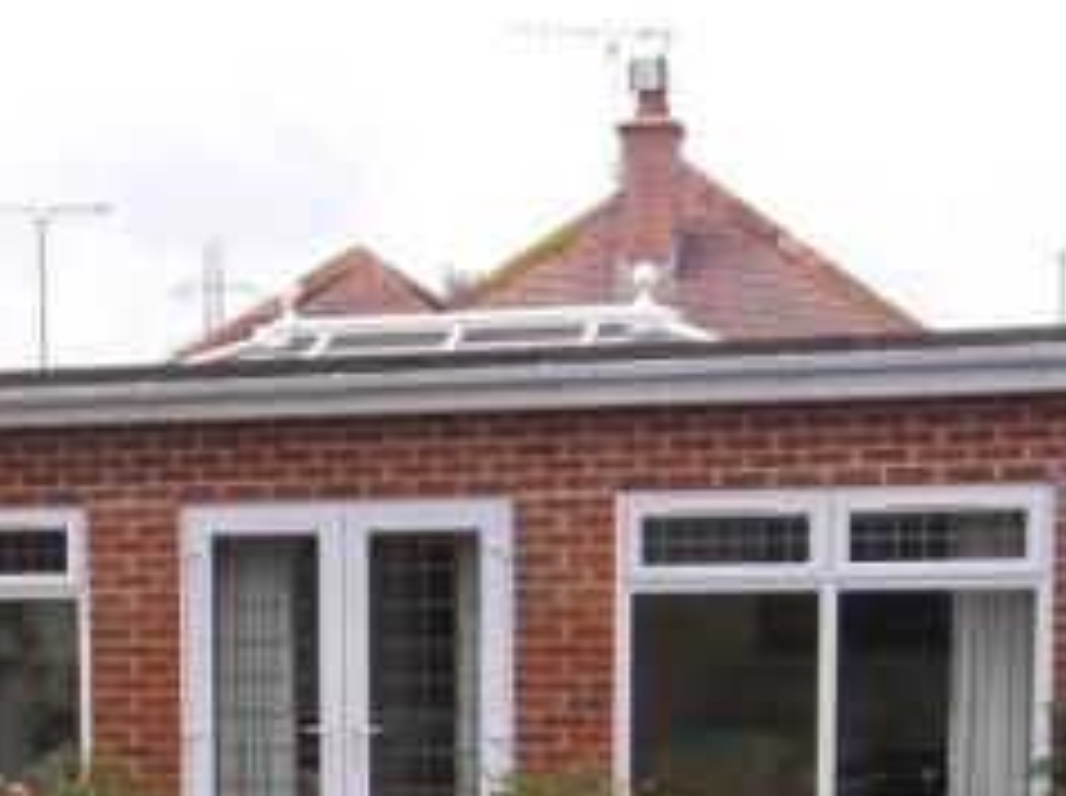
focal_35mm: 69
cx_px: 326
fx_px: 2122
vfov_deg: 20.5
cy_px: 821
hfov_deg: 28.0
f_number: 3.5
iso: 64
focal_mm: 5.05
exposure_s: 1/160
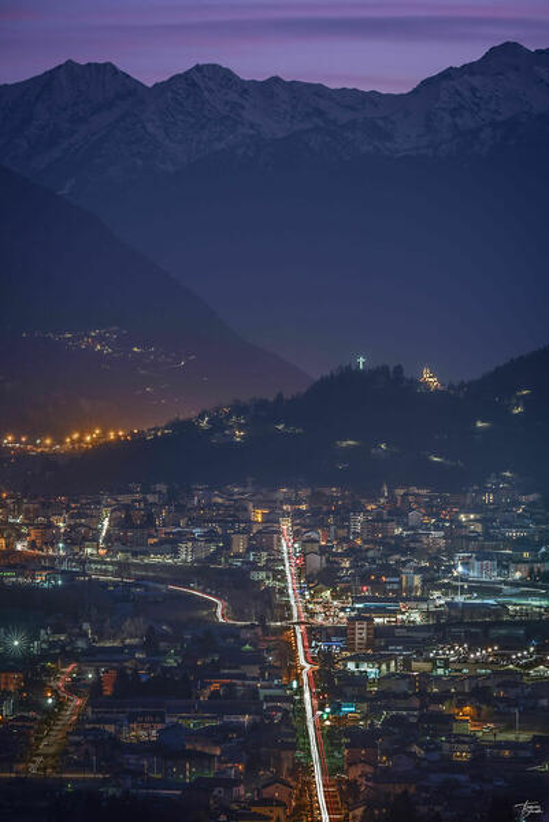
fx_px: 3996
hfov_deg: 7.9
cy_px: 411
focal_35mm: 175
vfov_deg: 11.7
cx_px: 274
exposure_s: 30
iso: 100
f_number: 3.2
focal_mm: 175
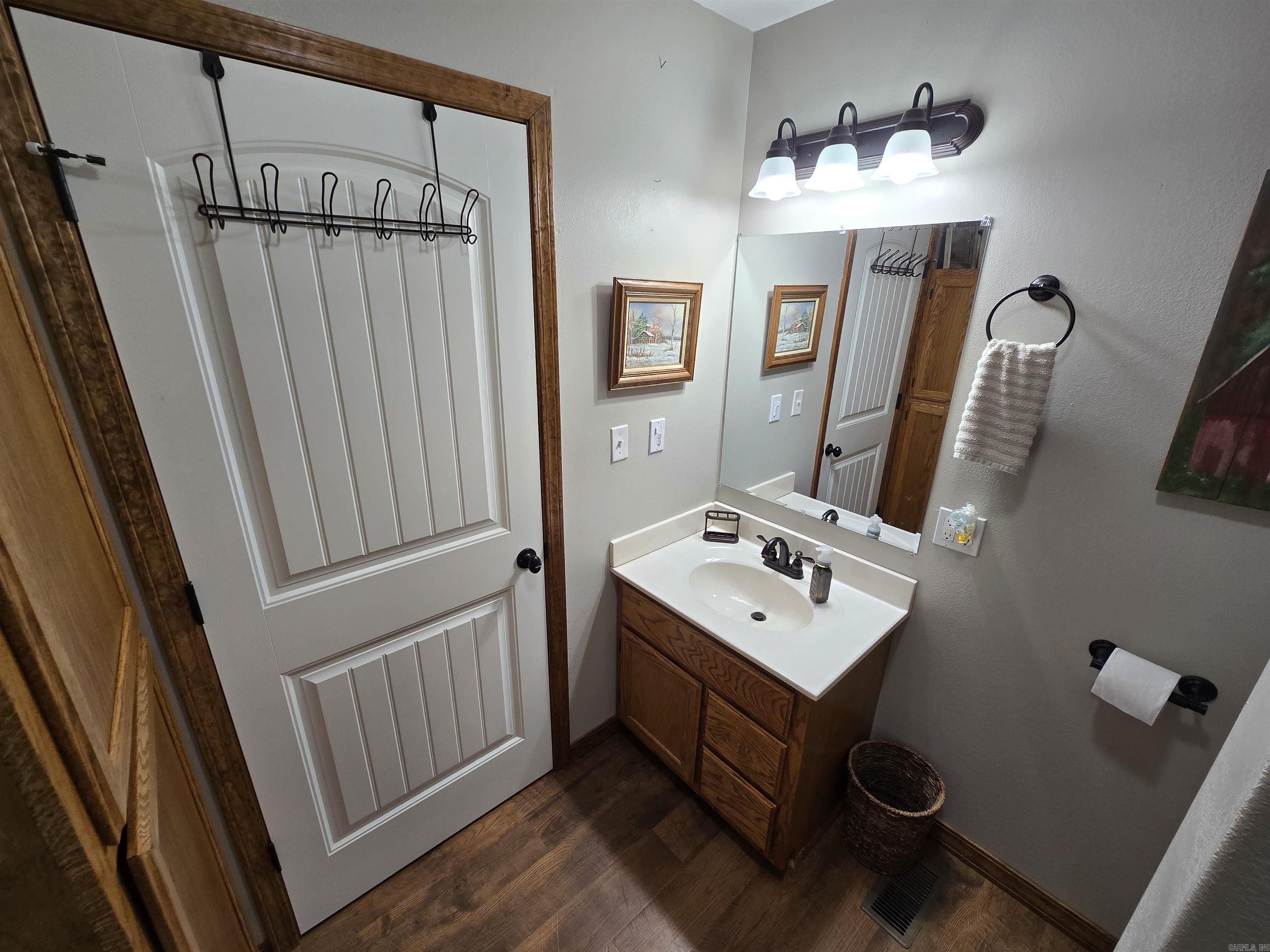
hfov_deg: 106.2
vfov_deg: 89.9
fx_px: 477
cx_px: 635
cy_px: 476
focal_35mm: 13
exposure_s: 1/60
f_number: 2.2
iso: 100
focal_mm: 2.2
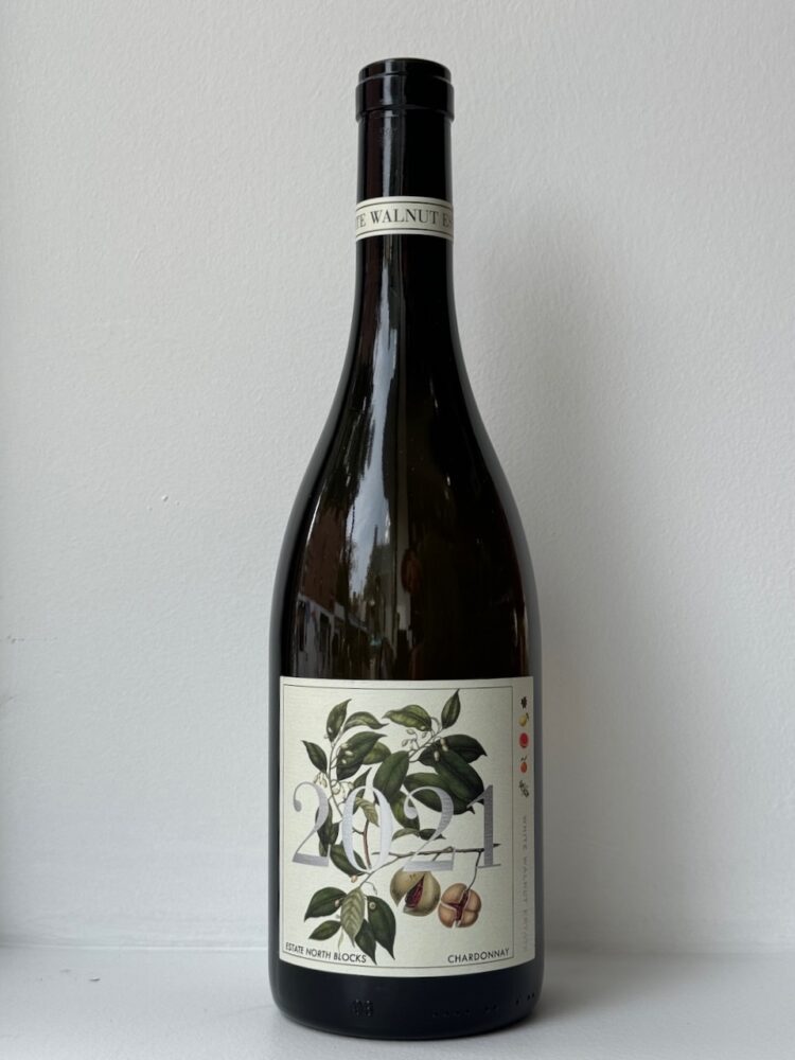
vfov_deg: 39.7
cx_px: 398
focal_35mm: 48
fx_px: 1470
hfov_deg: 30.3
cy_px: 530
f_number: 1.78
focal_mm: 6.86
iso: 64
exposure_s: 1/362
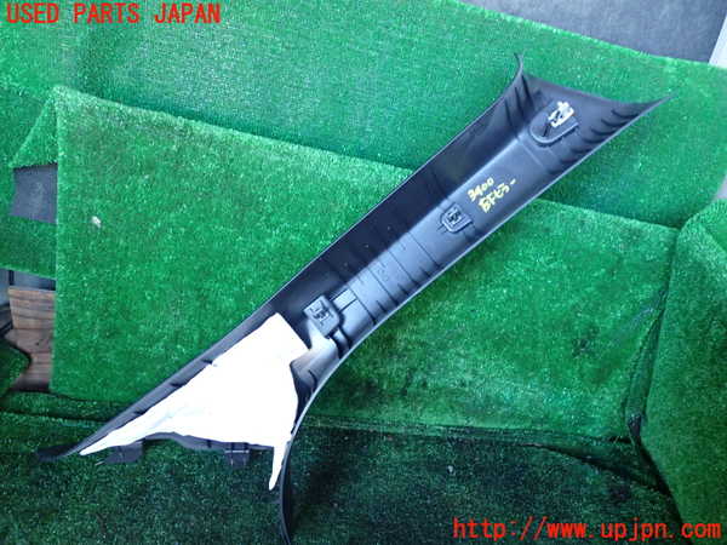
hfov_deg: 60.0
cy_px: 272
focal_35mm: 30
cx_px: 364
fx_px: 630
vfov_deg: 46.8
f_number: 2.3
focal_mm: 5.4
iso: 320
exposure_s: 1/30
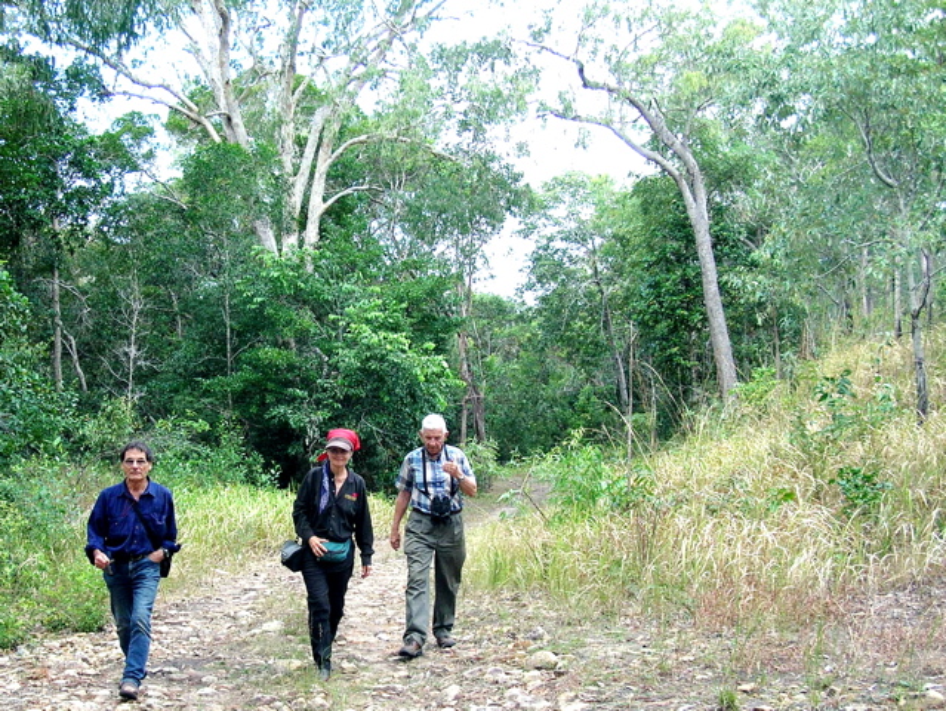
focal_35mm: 36
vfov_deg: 39.7
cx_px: 473
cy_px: 356
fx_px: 984
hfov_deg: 51.3
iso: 50
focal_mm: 6
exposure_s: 1/110
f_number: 2.7
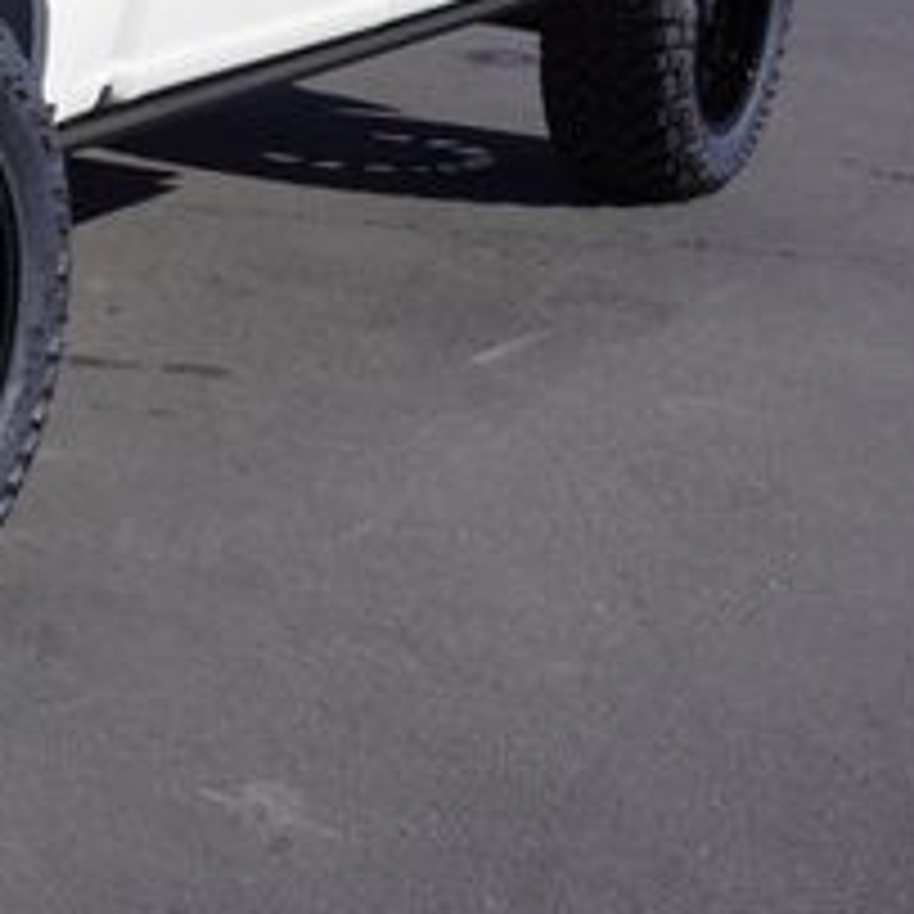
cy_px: -32
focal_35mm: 92
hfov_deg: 17.0
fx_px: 2758
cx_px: -464
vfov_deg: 18.3
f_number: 10
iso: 100
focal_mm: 23
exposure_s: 1/200
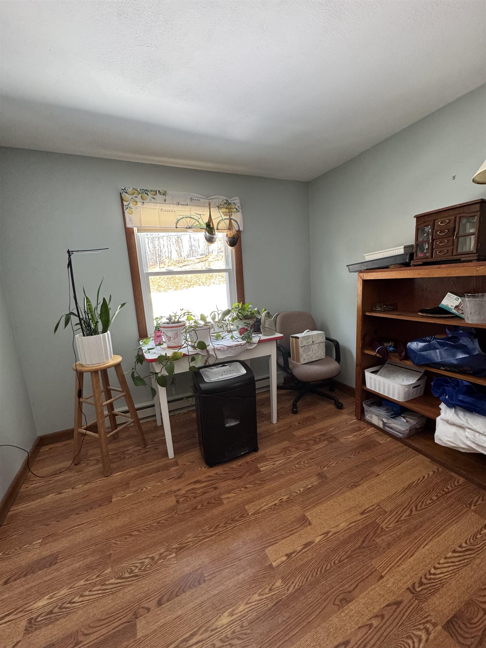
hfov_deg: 85.7
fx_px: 262
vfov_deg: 102.1
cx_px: 243
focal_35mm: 14
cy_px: 324
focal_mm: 2.22
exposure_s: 1/99
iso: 250
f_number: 2.2
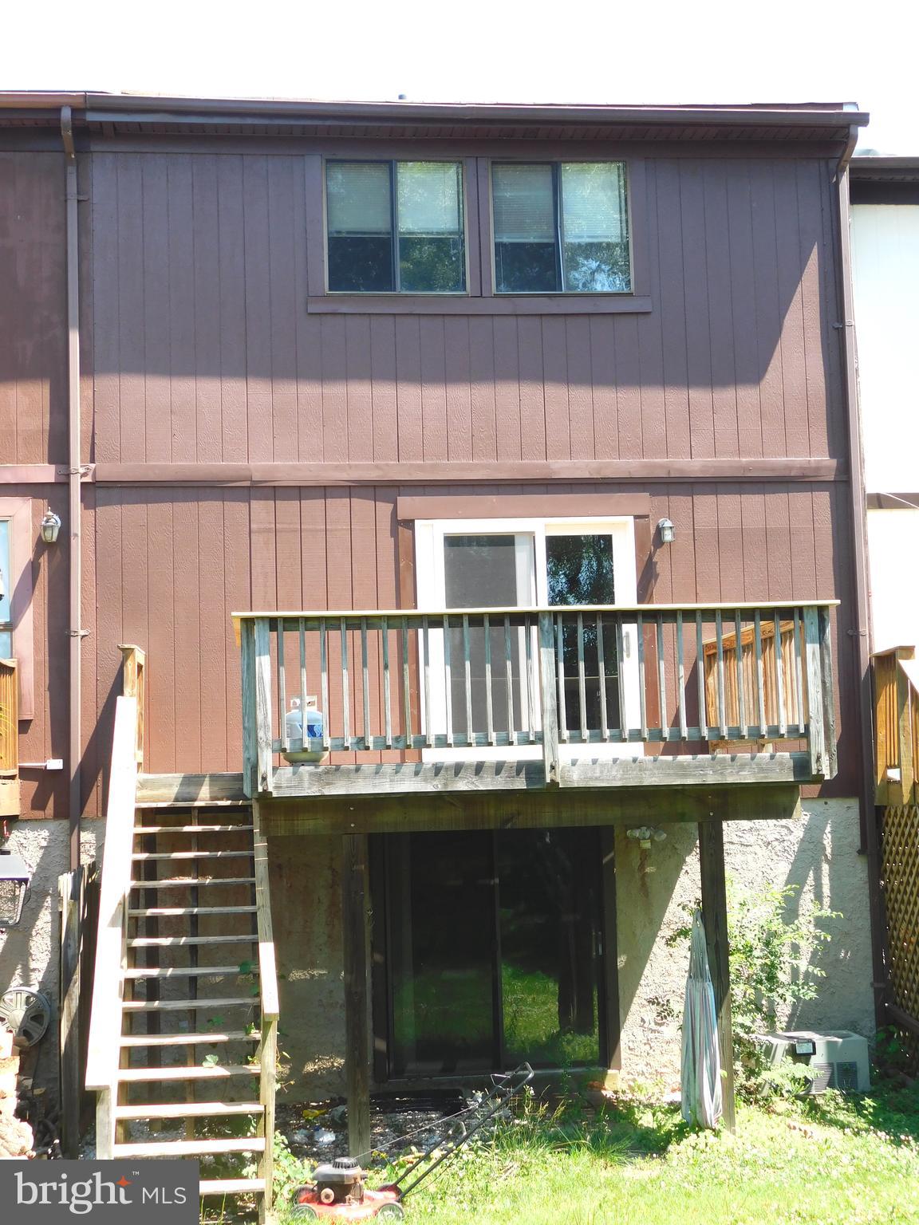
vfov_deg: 37.5
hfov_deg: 28.6
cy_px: 612
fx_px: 1805
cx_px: 460
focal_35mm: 51
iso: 125
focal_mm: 9
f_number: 3.8
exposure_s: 1/250
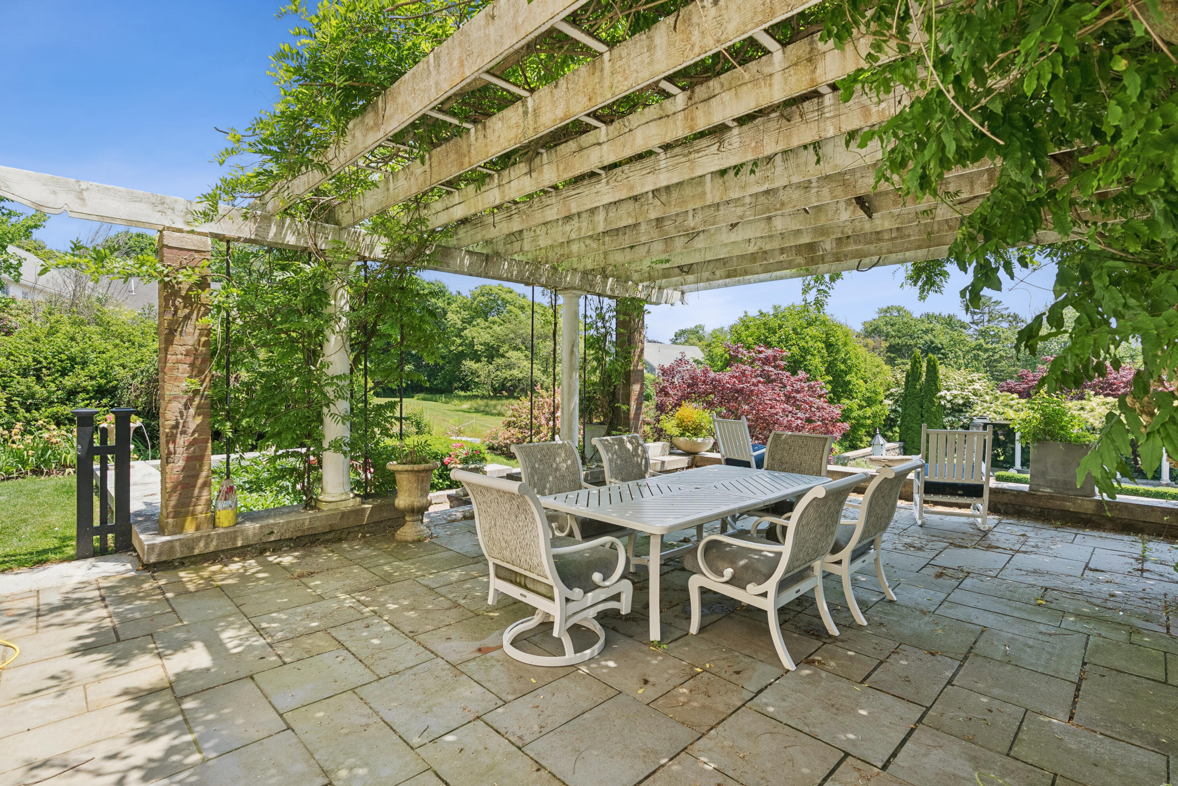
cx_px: 589
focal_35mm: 16
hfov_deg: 96.7
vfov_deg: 73.8
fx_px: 524
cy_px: 393
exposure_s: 1/160
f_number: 7.1
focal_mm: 16
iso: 320
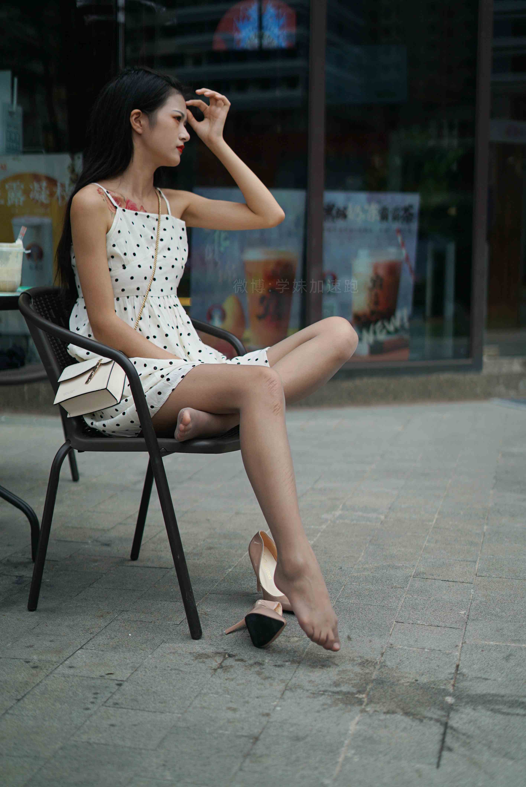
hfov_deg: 27.0
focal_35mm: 50
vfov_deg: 39.6
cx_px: 263
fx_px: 1094
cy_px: 394
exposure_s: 1/6400
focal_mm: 50
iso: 200
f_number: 2
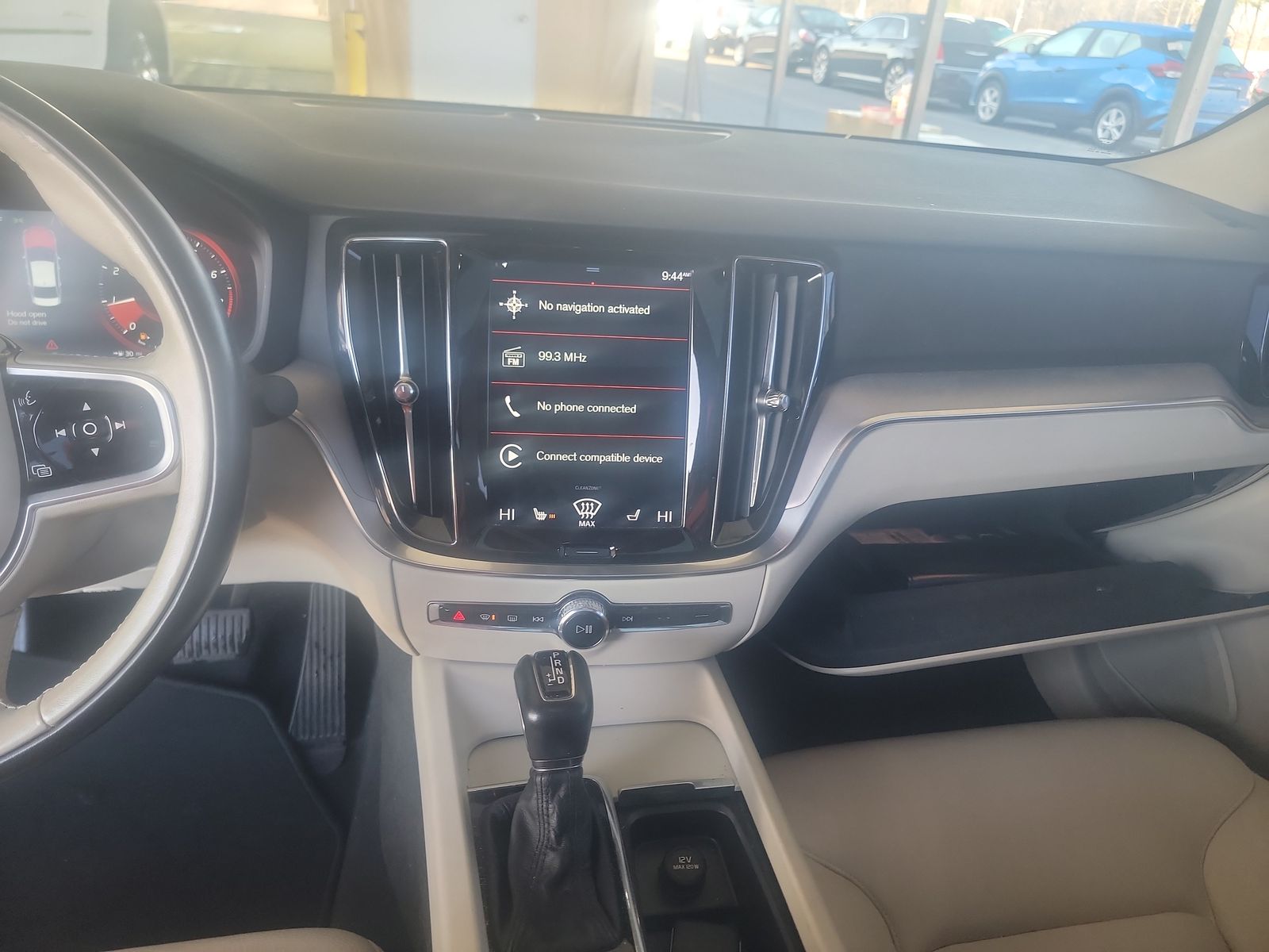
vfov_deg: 56.8
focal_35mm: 24
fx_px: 880
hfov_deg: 71.6
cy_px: 476
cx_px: 634
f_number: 1.8
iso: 278
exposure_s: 1/59
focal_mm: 6.7
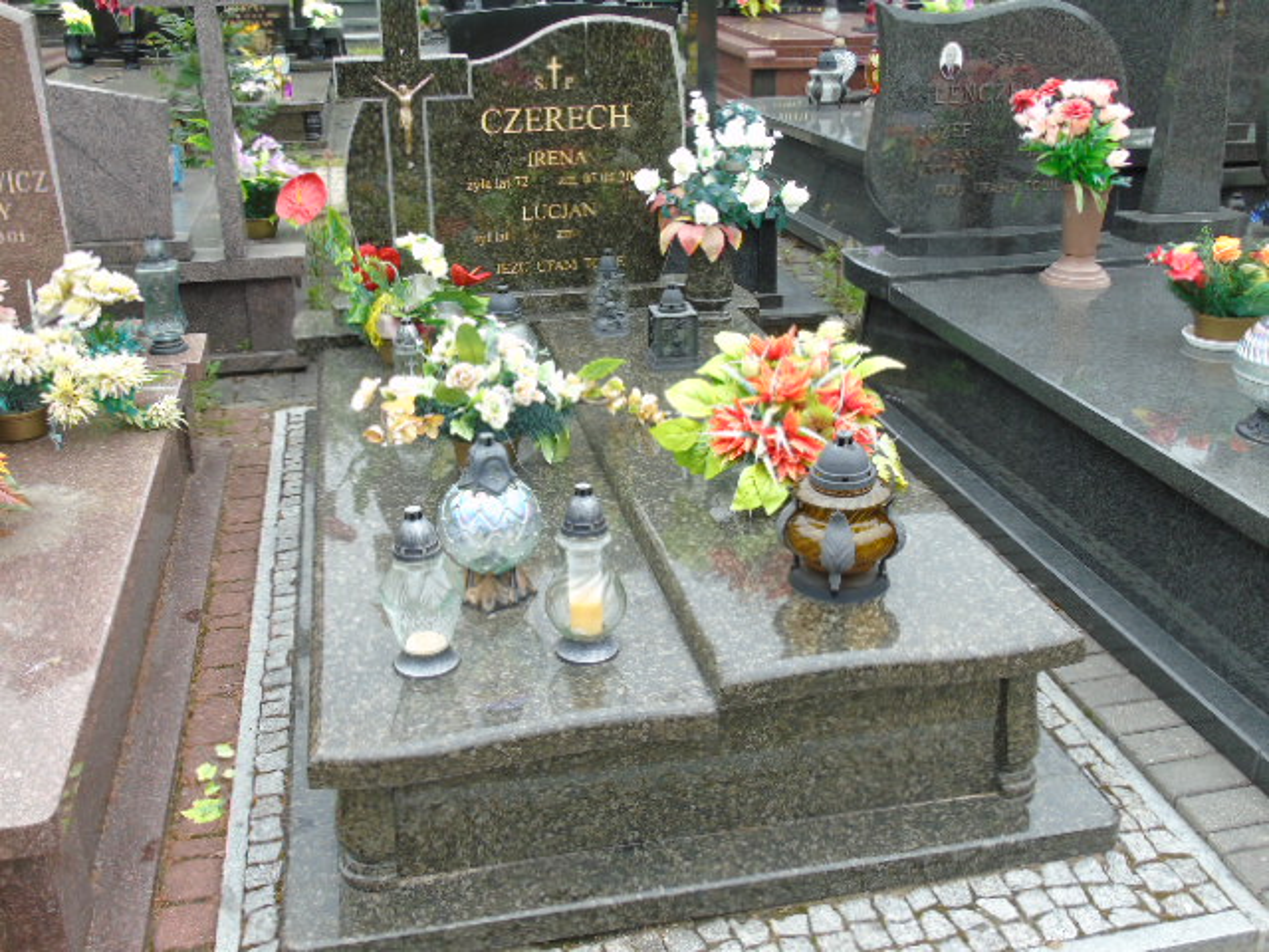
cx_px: 634
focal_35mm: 34
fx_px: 1246
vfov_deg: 41.8
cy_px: 476
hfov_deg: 54.0
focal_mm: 6.1
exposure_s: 1/100
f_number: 3.8
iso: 80
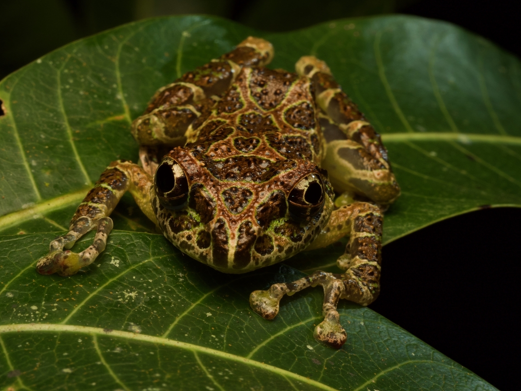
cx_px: 260
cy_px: 194
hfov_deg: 16.3
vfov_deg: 12.2
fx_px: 1821
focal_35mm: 121
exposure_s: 1/125
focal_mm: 60
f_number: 16
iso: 400
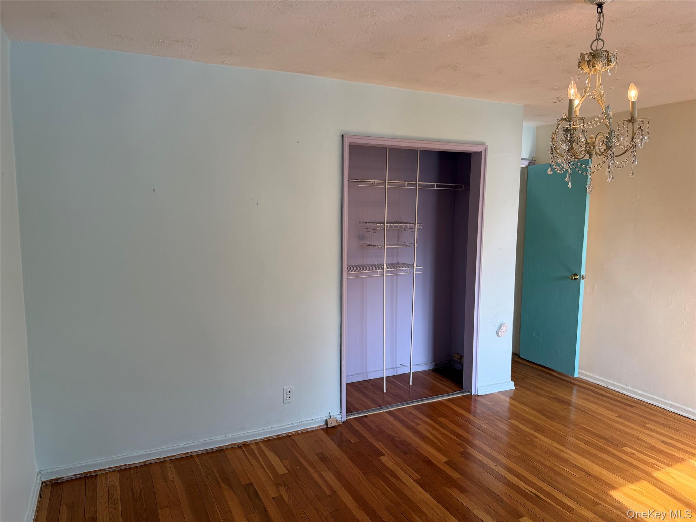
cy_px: 261
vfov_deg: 56.8
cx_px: 348
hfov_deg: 71.6
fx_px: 483
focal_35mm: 24
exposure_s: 1/203
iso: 64
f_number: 1.78
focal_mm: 6.76
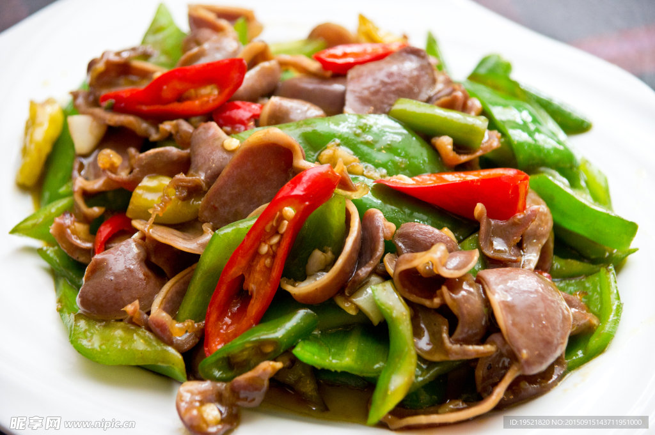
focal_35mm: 105
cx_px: 328
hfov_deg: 19.5
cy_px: 218
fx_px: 1909
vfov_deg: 13.0
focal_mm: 70
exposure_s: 1/125
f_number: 4.5
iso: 640
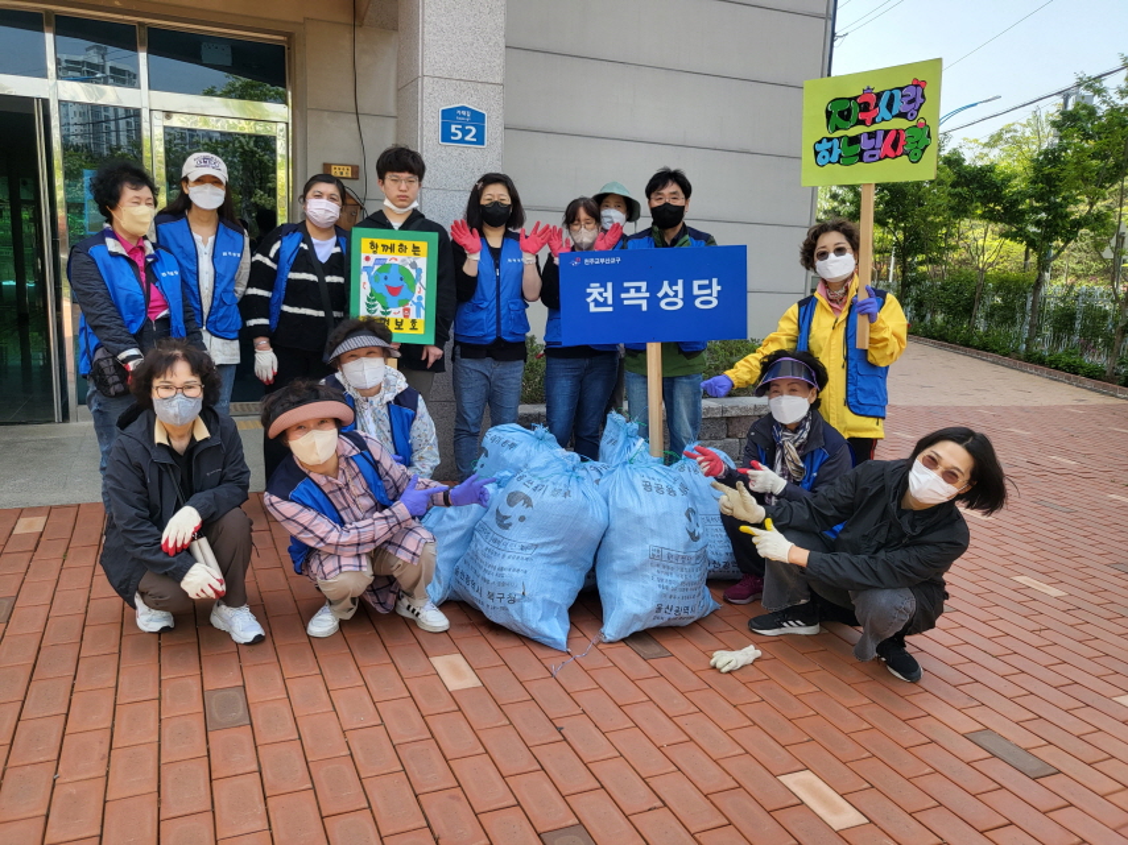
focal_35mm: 26
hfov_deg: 67.3
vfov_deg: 53.1
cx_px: 564
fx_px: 847
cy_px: 422
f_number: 1.8
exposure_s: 1/823
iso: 50
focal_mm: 4.25
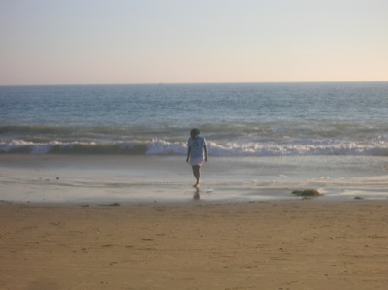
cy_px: 145
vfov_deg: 16.4
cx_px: 194
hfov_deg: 21.8
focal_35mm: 90
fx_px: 1008
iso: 50
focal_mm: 15
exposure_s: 1/158
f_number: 7.6
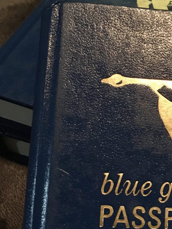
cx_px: 175
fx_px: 411
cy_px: 161
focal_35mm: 62
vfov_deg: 30.8
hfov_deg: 22.7
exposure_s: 1/30
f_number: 2.2
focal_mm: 4.15
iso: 200
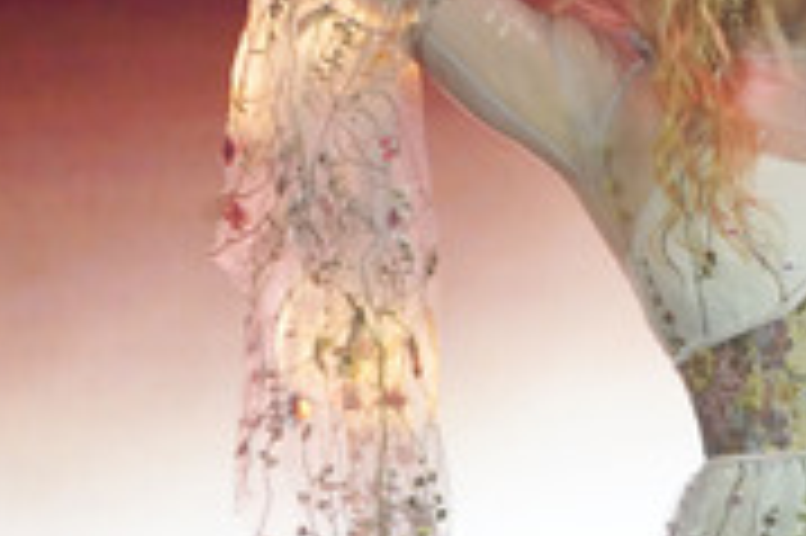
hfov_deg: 1.4
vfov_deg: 0.9
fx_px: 33798
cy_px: 158
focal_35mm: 1511
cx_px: 727
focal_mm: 600
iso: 6400
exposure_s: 1/160
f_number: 6.3
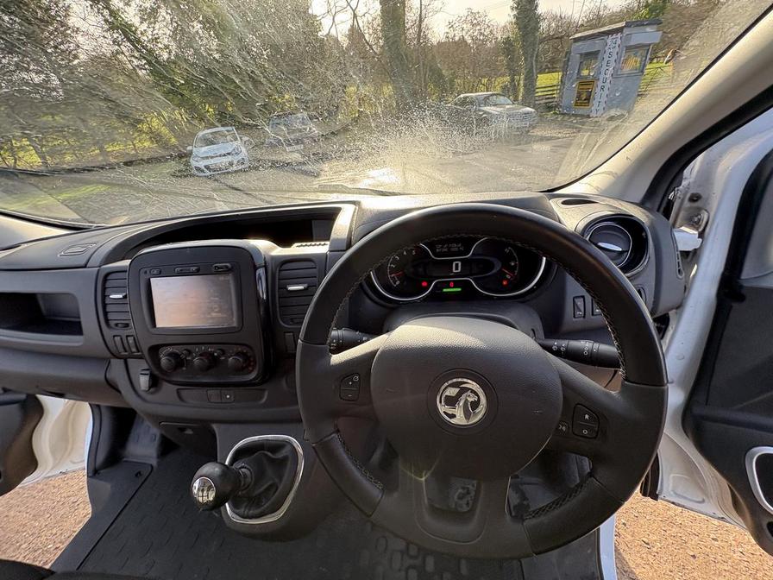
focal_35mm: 14
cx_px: 386
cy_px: 290
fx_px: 313
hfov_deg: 102.1
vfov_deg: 85.7
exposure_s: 1/137
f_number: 2.2
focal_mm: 2.22
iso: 80
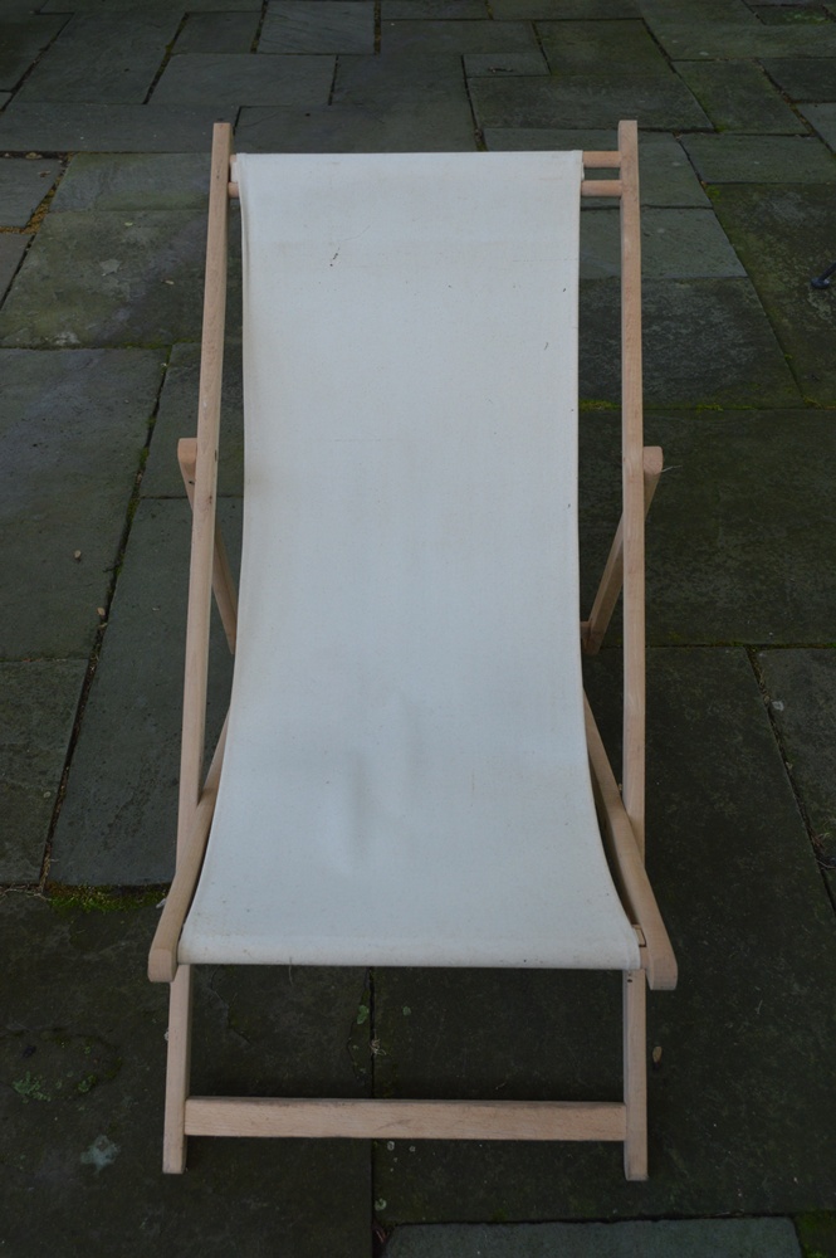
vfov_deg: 53.2
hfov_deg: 36.8
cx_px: 418
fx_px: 1256
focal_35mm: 36
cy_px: 629
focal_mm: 24
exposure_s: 1/125
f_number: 5.6
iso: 400
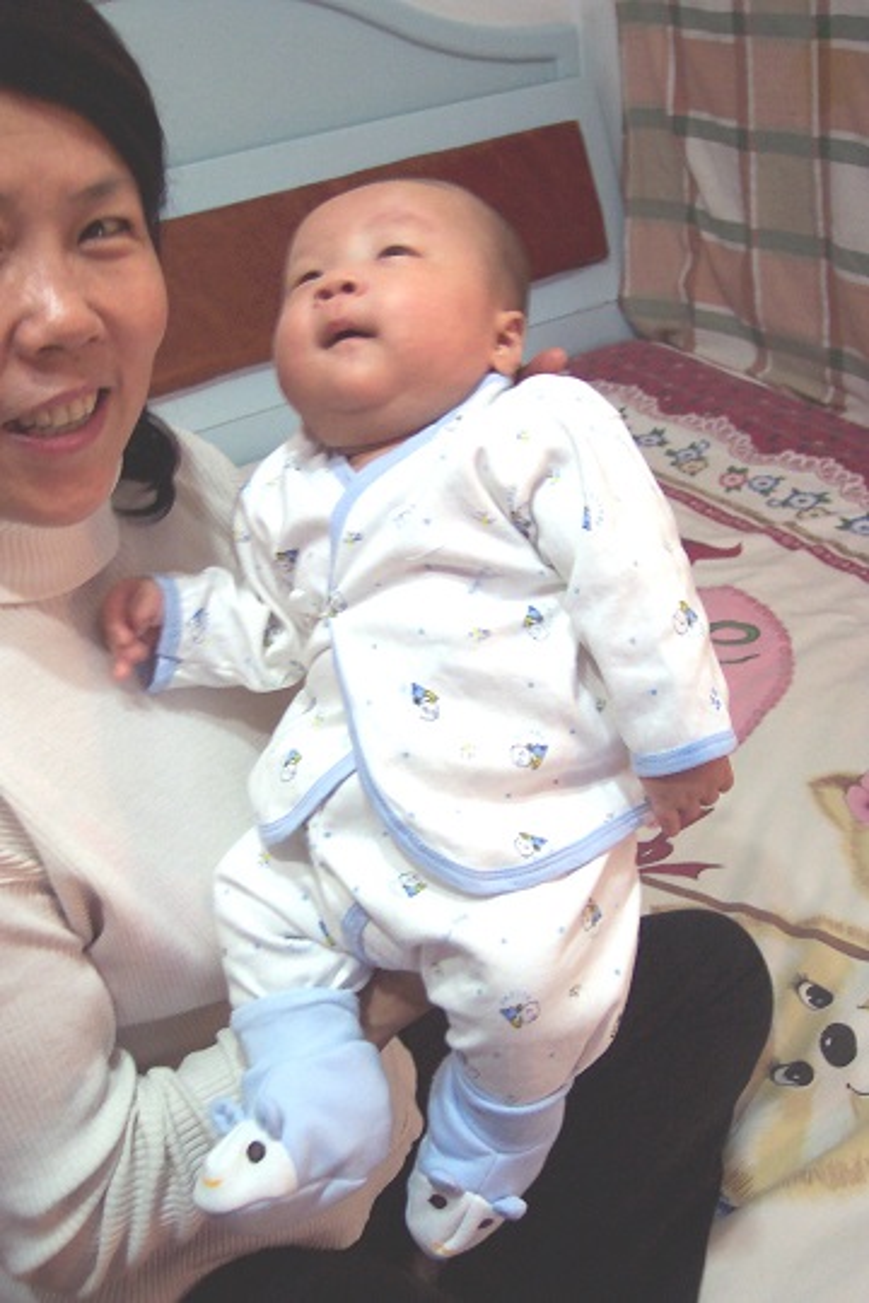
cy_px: 652
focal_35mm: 38
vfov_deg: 50.7
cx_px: 434
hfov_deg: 35.1
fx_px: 1376
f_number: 2.8
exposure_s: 1/8
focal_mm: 8
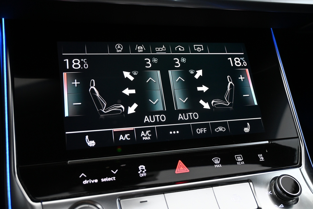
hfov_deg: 58.3
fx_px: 280
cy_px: 104
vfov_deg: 40.8
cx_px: 156
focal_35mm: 32
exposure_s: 1/25
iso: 1600
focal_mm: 21.5
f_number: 4
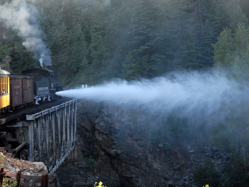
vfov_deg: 18.0
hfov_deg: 23.8
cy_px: 94
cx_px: 121
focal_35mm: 82
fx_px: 590
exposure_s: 1/160
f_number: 6.3
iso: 400
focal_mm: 48
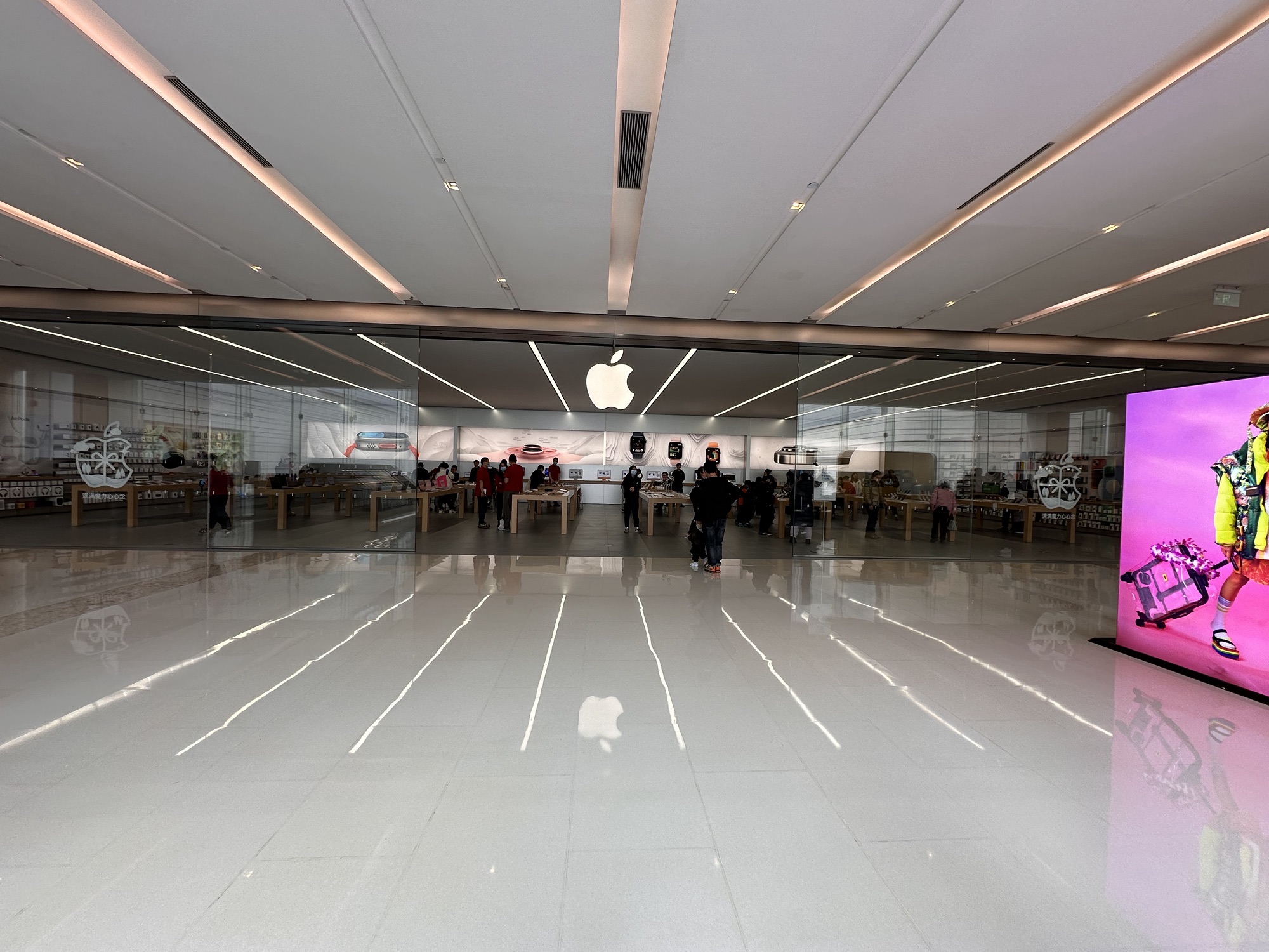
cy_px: 476
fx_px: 513
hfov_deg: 102.1
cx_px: 634
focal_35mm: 14
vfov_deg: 85.7
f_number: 2.2
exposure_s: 1/139
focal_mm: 2.22
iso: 40
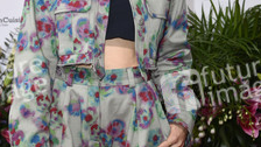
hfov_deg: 16.4
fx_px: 907
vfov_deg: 9.2
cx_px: 114
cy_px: 28
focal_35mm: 131
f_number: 5.6
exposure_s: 1/250
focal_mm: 70
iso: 500
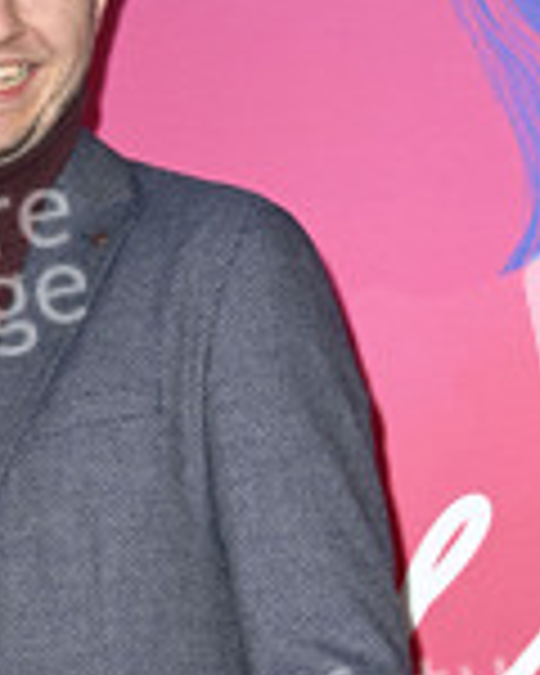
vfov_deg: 9.1
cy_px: 522
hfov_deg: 7.2
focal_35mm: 213
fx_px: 4255
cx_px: -14
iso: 500
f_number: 5.6
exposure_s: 1/250
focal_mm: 85
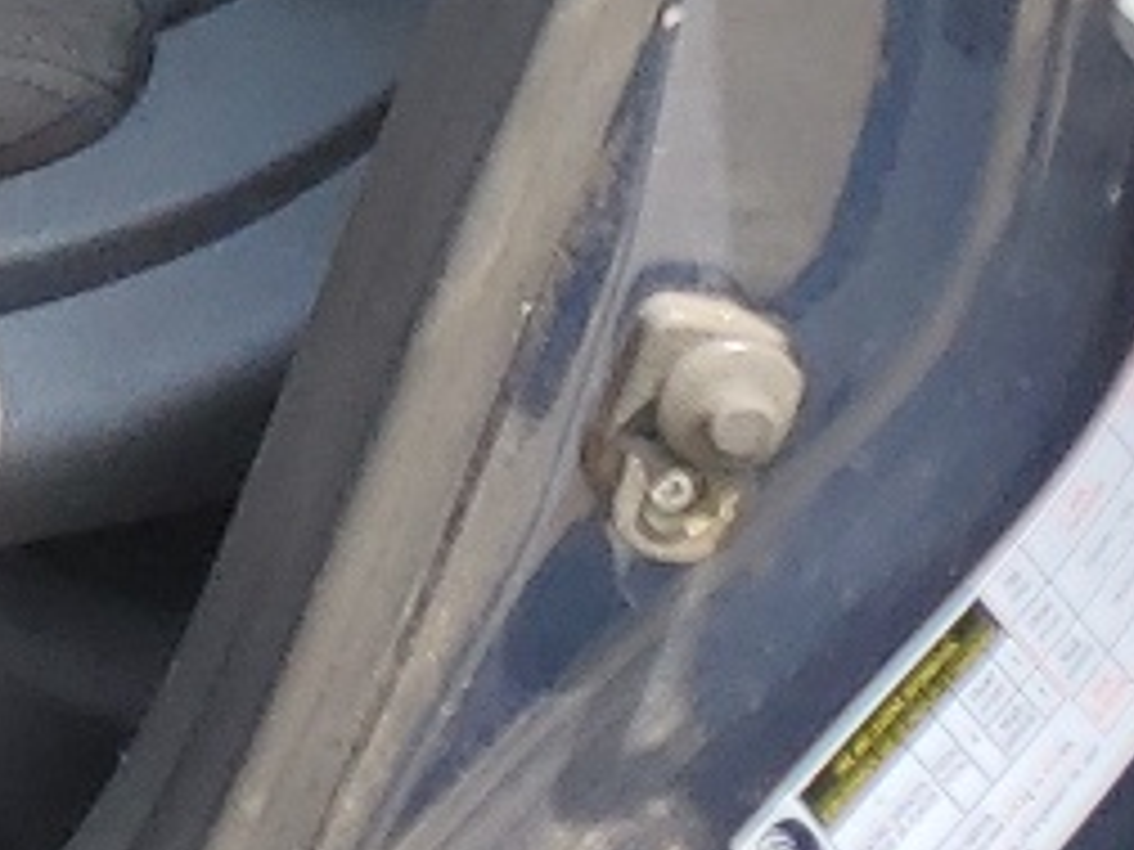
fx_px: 5405
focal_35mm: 165
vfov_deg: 8.1
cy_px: -1390
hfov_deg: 10.6
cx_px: -1395
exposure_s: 1/625
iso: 50
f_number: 1.5
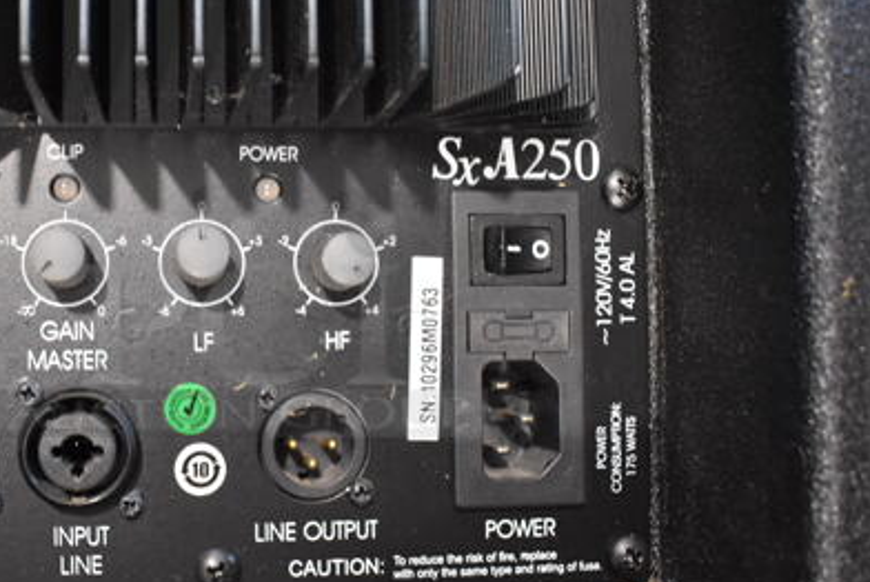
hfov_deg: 45.1
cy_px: 320
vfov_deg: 31.9
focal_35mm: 42
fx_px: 1016
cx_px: 242
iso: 2200
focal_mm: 18
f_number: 4
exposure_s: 1/60
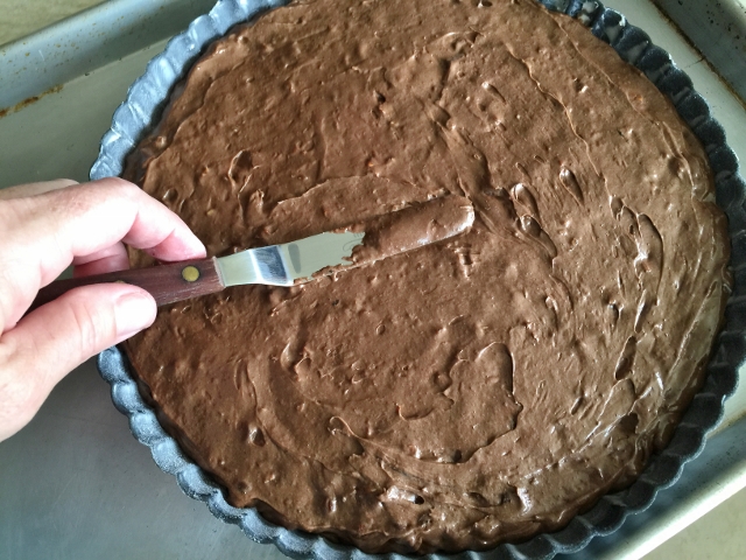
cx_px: 373
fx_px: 625
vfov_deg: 48.2
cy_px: 280
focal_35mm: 29
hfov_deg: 61.7
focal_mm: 4.15
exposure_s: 1/30
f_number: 2.2
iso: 50
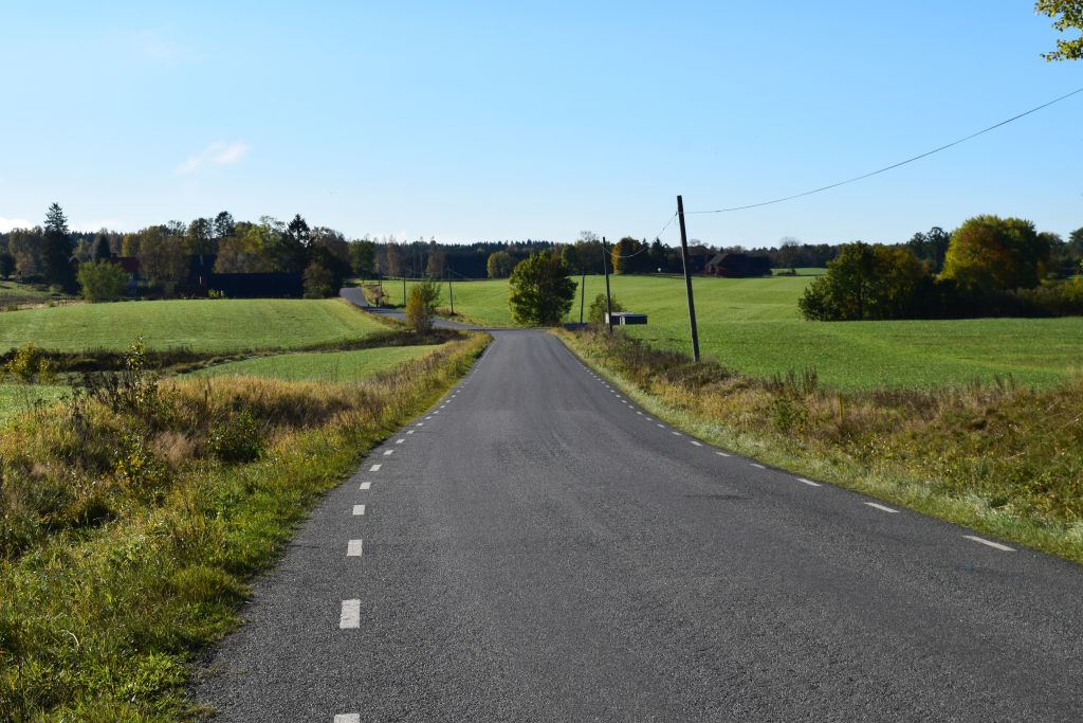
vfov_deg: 23.8
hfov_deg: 35.0
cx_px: 542
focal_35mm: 57
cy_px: 362
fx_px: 1715
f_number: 11
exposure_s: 1/500
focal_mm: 38
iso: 280
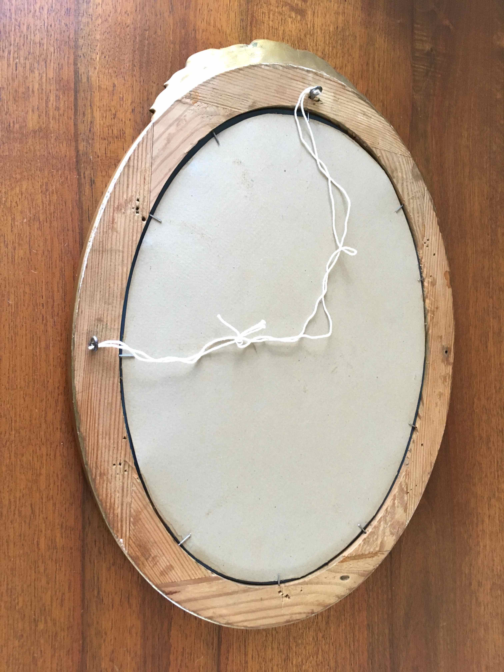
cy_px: 336
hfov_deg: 48.2
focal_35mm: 29
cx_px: 252
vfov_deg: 61.7
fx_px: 563
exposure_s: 1/33
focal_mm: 4.15
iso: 160
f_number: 2.2
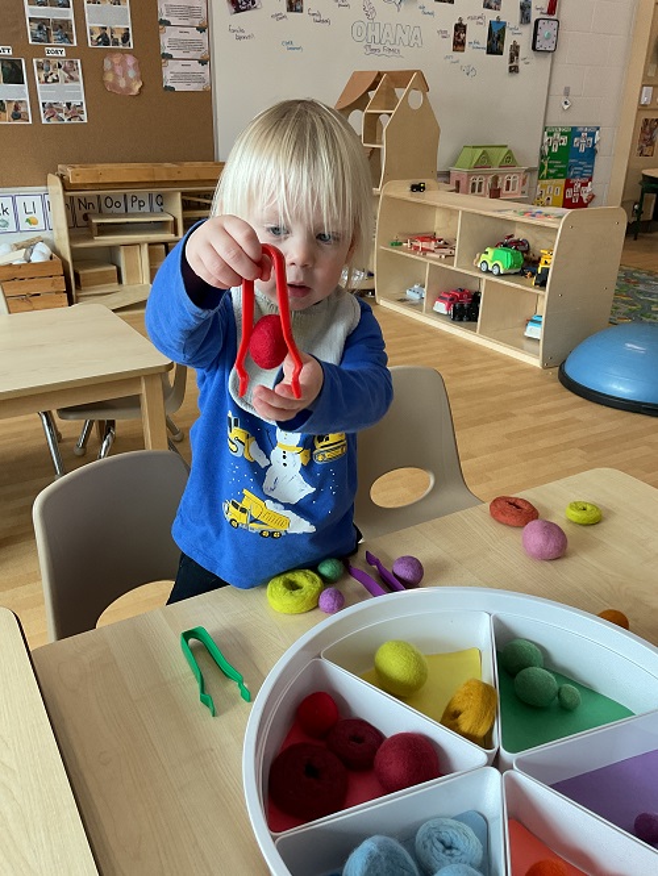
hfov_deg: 48.3
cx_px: 329
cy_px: 438
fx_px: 735
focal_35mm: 29
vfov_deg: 61.6
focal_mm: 3
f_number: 1.8
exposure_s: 1/60
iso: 64
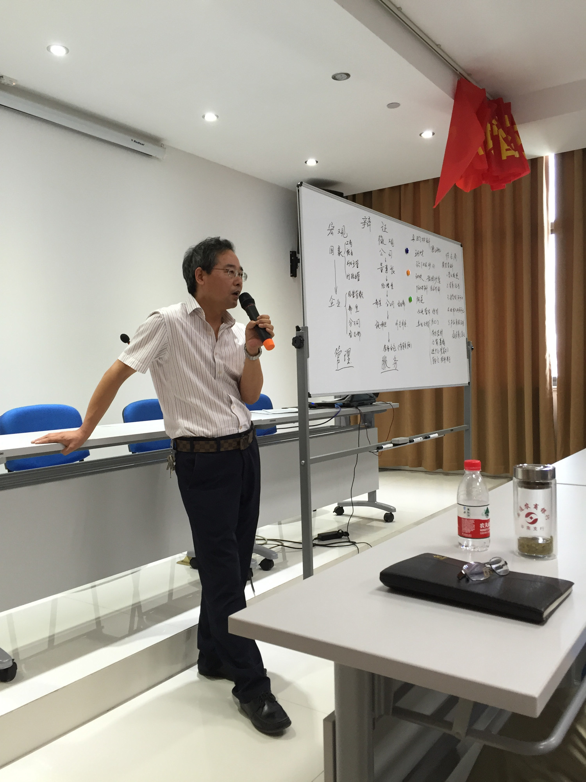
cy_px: 391
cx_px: 293
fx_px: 655
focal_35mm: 29
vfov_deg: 61.7
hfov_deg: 48.2
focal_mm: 4.15
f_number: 2.2
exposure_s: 1/33
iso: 80
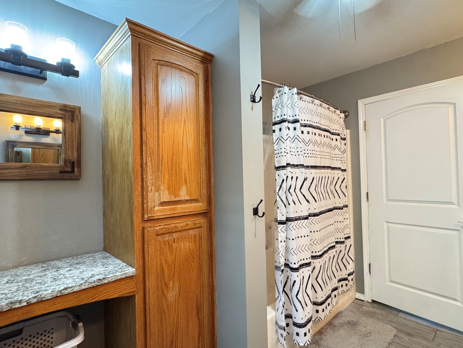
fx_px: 254
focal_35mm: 19
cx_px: 257
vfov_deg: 68.7
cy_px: 176
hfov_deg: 84.4
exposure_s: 1/60
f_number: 2.2
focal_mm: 2.22
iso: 640
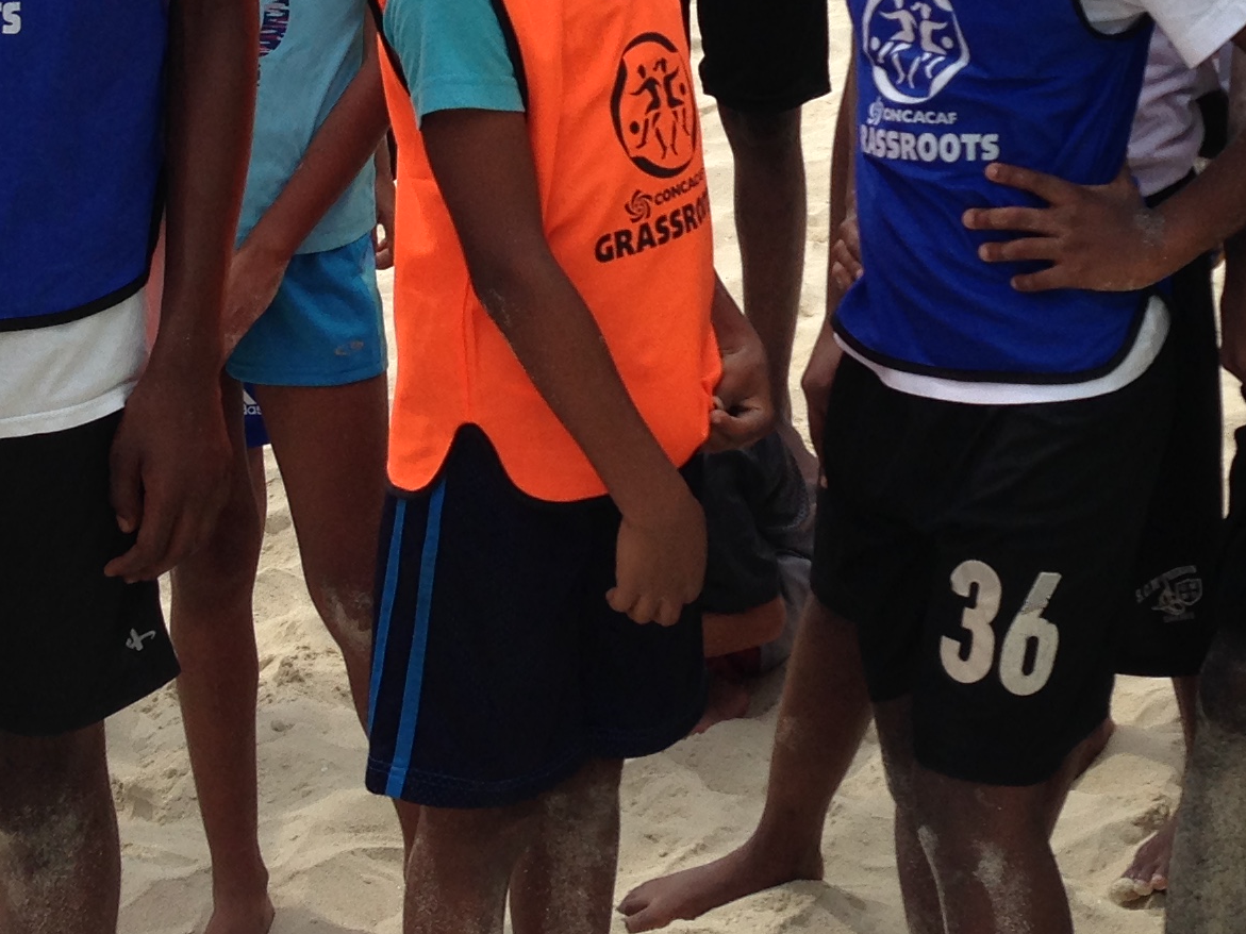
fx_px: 3311
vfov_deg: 15.7
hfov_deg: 21.2
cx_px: 811
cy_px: -38
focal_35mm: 92
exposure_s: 1/889
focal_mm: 4.12
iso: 50
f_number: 2.4
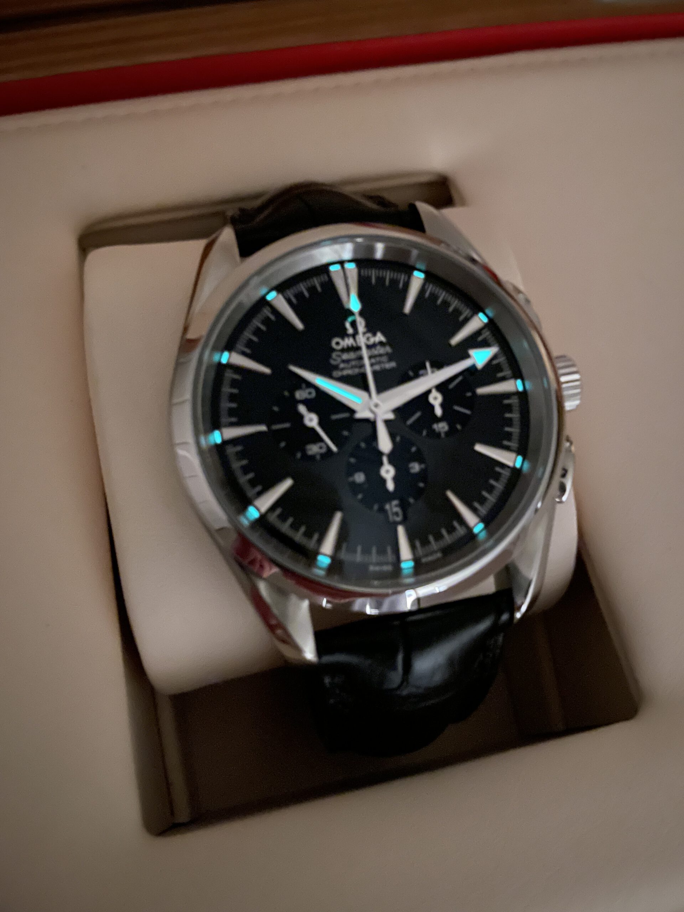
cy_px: 456
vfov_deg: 67.3
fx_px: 685
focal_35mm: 26
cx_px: 342
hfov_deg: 53.1
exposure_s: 1/4
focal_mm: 4.2
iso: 1600
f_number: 1.6
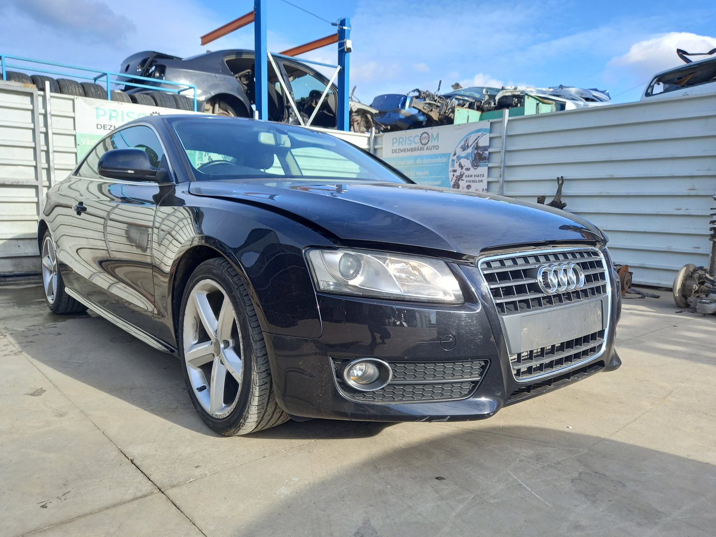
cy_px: 275
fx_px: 538
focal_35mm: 26
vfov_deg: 53.1
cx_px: 362
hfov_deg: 67.3
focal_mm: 4.6
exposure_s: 1/220
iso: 25
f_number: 2
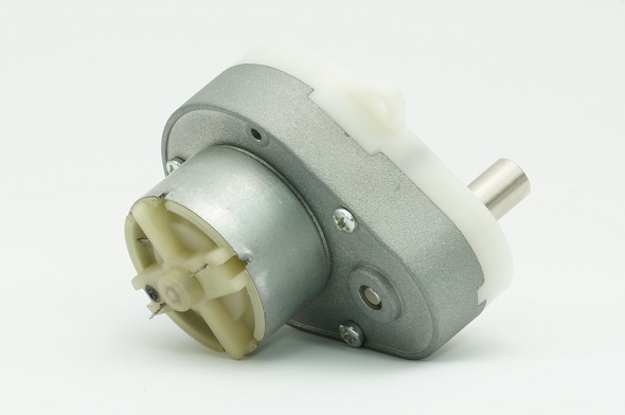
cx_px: 312
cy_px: 208
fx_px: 5411
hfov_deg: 6.6
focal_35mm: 312
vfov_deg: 4.4
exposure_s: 1/30
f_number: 22
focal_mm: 208
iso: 1600
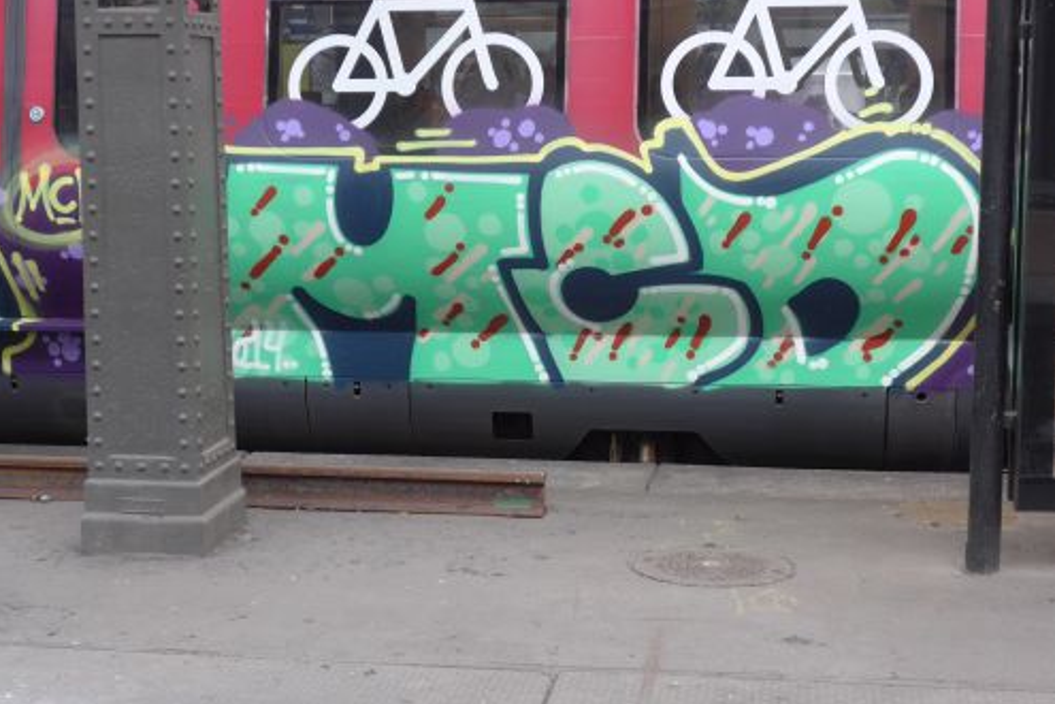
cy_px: 355
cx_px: 529
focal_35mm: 62
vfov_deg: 21.9
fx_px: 1817
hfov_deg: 32.4
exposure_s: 1/30
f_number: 4
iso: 400
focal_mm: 12.7
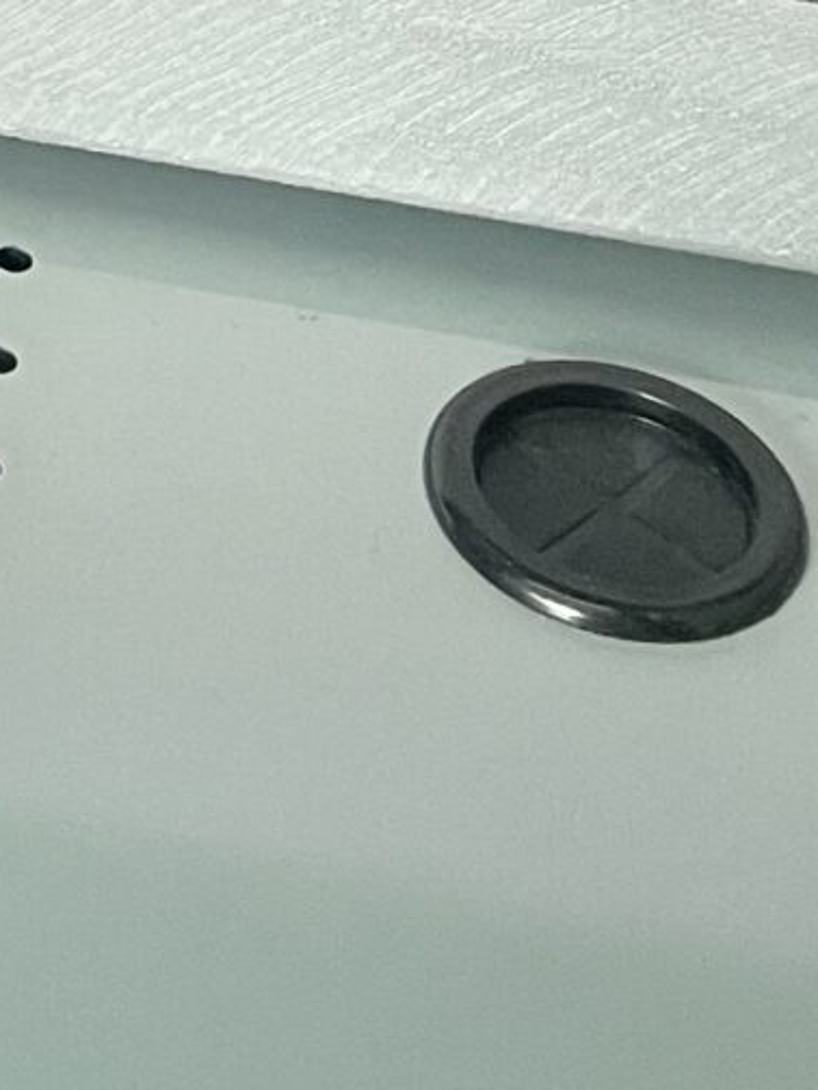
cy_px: -1540
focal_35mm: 132
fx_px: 4159
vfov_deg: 12.0
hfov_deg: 10.3
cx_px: -822
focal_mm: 4.2
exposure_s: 1/60
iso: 160
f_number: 1.6
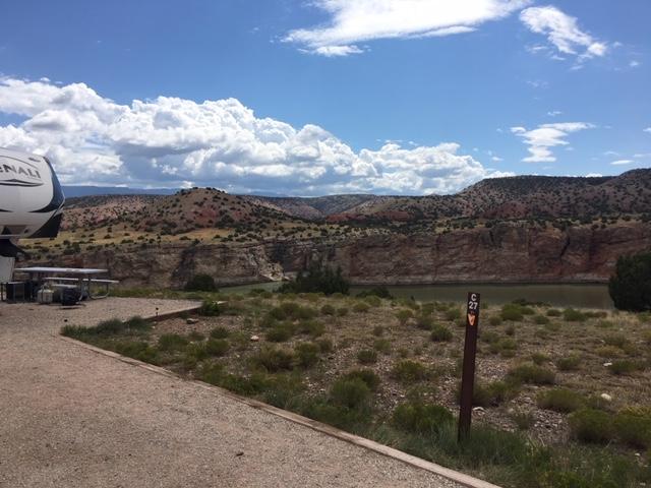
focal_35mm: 29
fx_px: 545
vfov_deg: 48.2
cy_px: 244
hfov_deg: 61.7
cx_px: 326
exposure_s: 1/2849
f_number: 2.2
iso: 25
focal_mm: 4.15
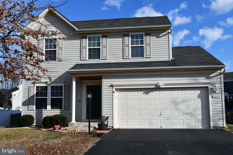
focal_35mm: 40
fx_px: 259
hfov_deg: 48.5
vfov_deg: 33.4
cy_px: 78
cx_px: 116
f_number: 10
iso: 100
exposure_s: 1/400
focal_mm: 20
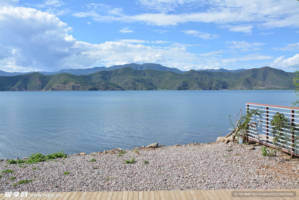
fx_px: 274
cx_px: 150
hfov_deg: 57.2
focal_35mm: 33
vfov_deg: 40.0
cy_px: 100
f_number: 8
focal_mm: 22
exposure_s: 1/200
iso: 100
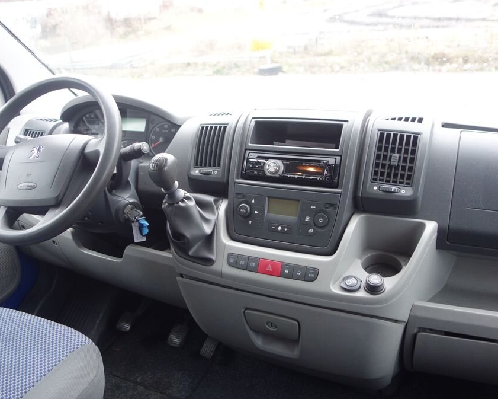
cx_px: 206
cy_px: 200
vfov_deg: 45.8
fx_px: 472
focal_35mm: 32
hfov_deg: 55.4
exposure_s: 1/30
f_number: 1.8
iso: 200
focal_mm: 10.4
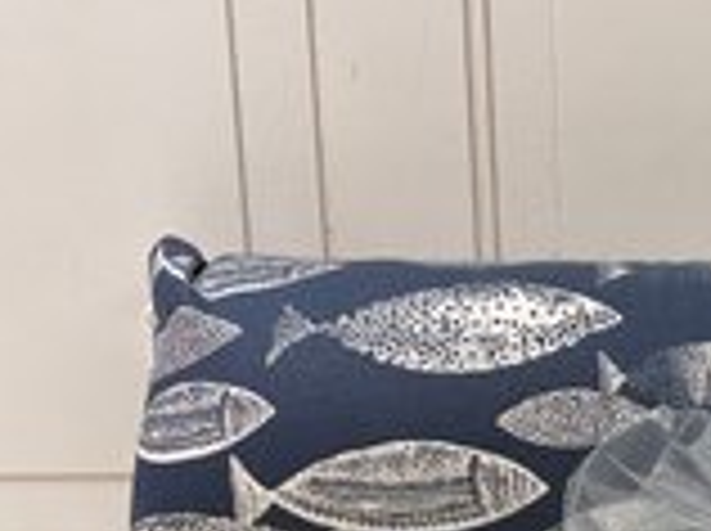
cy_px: 560
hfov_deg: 28.3
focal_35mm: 63
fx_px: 1292
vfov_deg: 22.1
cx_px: 763
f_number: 1.8
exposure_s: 1/60
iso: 50
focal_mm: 3
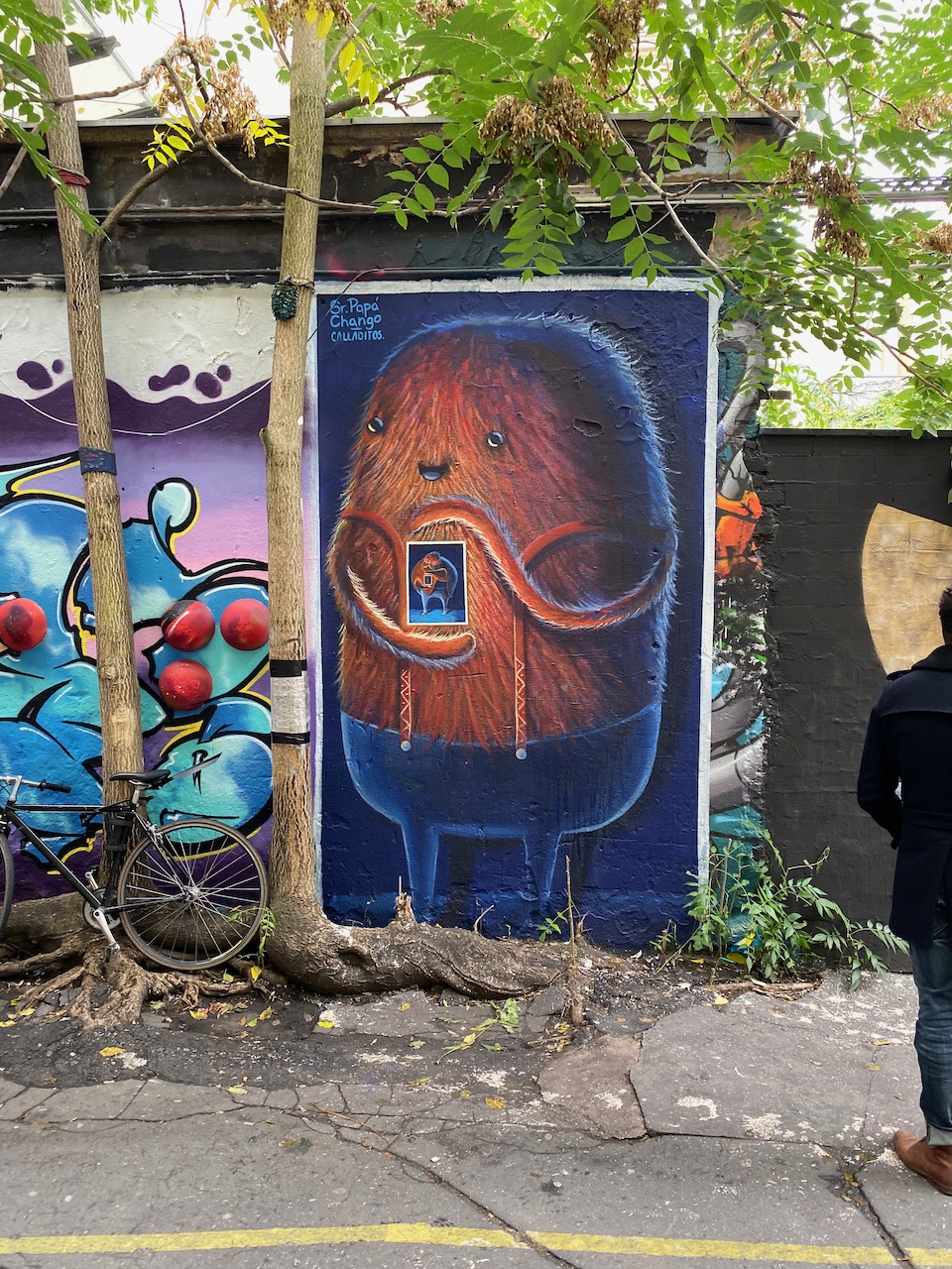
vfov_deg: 67.3
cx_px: 476
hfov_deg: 53.1
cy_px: 634
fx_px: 953
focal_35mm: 26
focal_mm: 4.25
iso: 125
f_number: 1.8
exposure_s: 1/60
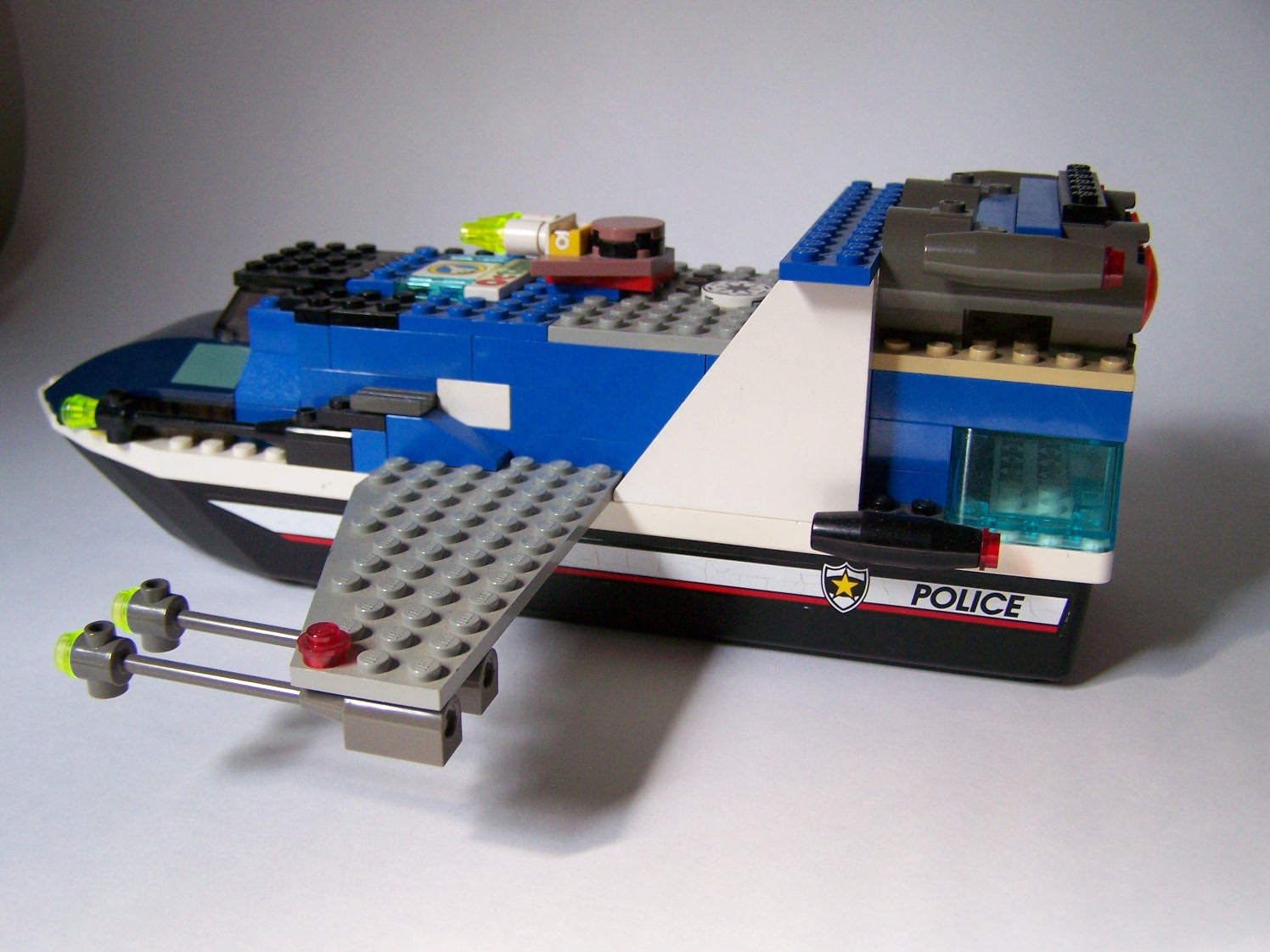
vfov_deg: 37.7
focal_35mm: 38
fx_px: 1394
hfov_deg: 49.0
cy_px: 476
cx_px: 635
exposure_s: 1/20
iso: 160
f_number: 2.8
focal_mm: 6.3
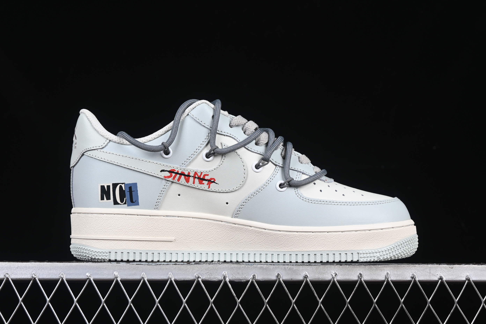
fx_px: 1012
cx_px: 243
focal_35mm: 75
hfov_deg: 27.0
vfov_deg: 18.2
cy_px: 162
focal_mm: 50
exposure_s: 1/80
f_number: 8
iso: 160
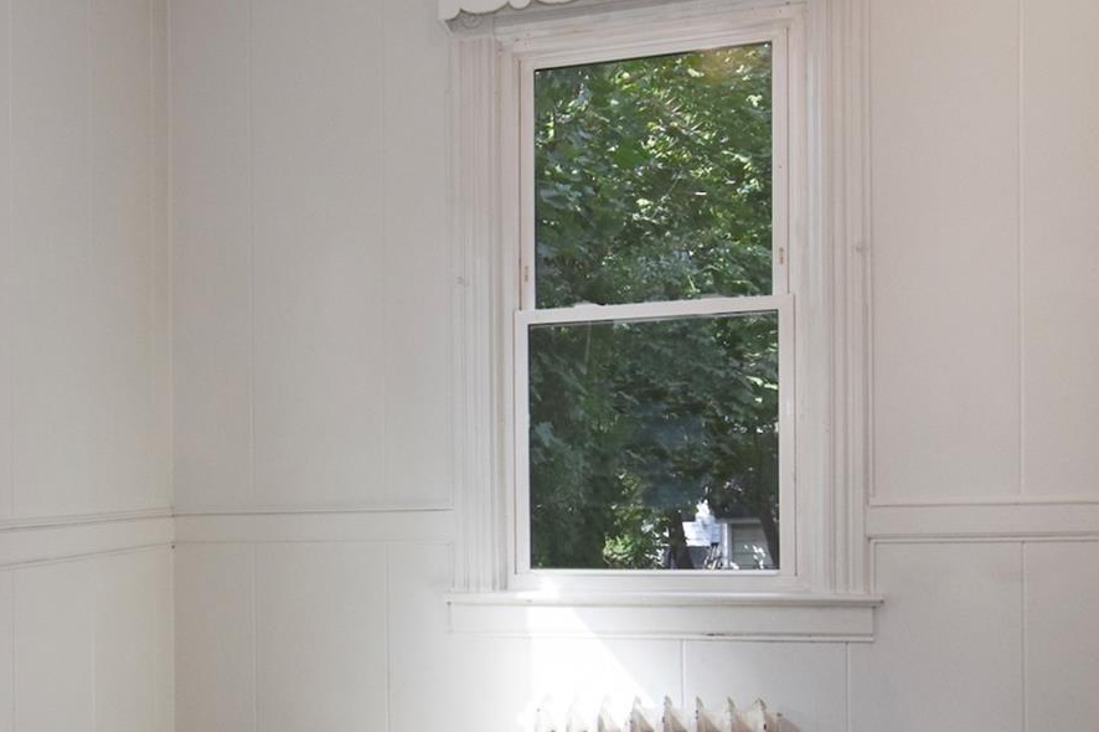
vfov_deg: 34.6
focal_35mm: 38
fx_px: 1164
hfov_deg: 48.6
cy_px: 487
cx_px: 275
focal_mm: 11
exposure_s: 1/50
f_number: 11
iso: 640
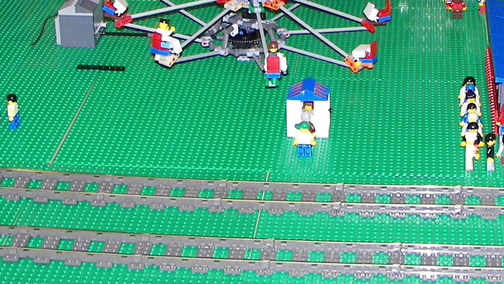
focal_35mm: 97
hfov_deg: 21.9
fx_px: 1297
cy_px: -45
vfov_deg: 12.2
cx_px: 334
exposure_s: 1/30
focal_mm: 6
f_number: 2.8
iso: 100
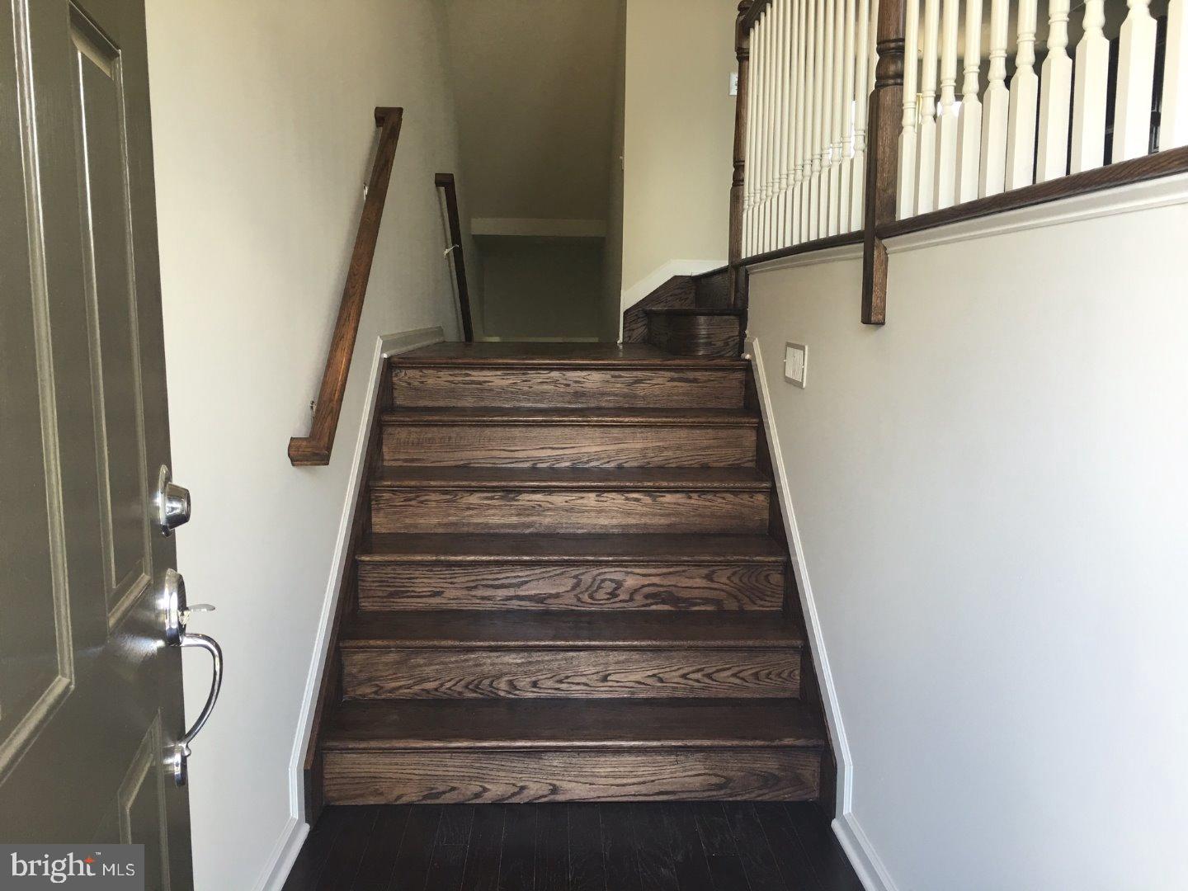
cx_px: 594
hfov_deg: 61.7
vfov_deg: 48.2
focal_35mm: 29
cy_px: 446
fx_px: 995
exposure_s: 1/30
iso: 25
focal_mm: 4.15
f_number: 2.2
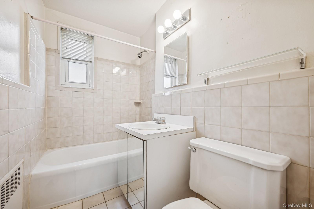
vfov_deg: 81.2
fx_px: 122
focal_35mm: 14
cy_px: 104
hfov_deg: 104.3
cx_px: 157
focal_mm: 14
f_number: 11
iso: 100
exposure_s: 1/2.5
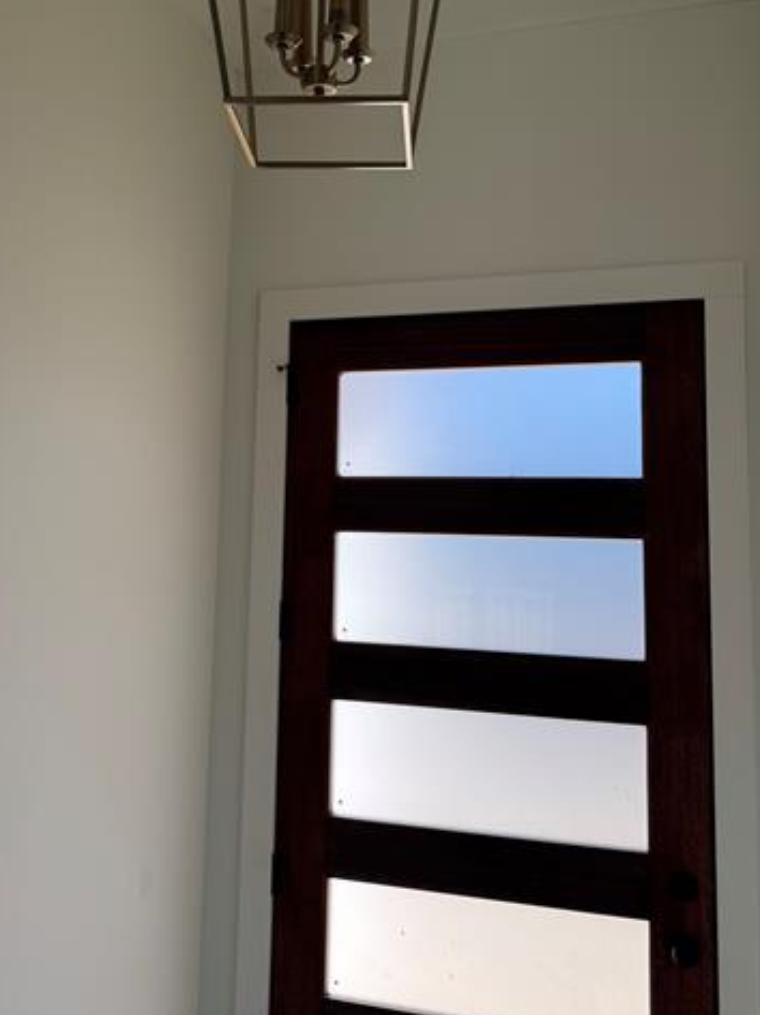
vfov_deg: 47.6
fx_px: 1143
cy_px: 408
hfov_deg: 36.4
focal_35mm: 39
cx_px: 251
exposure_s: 1/387
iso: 80
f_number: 1.78
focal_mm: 6.76
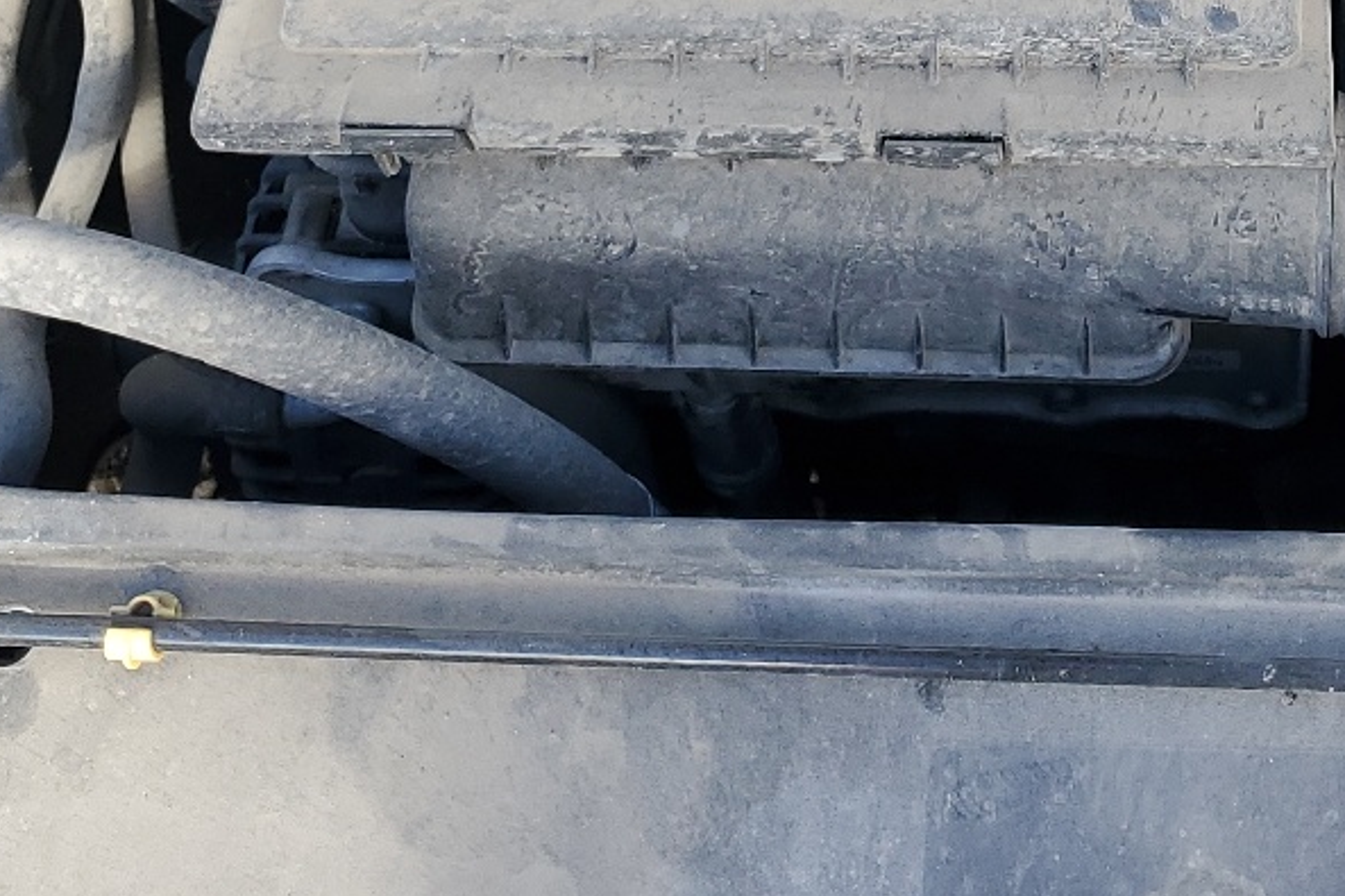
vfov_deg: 16.9
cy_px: -456
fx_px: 2726
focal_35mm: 73
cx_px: 1130
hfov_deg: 27.0
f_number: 1.5
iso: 50
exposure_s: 1/455
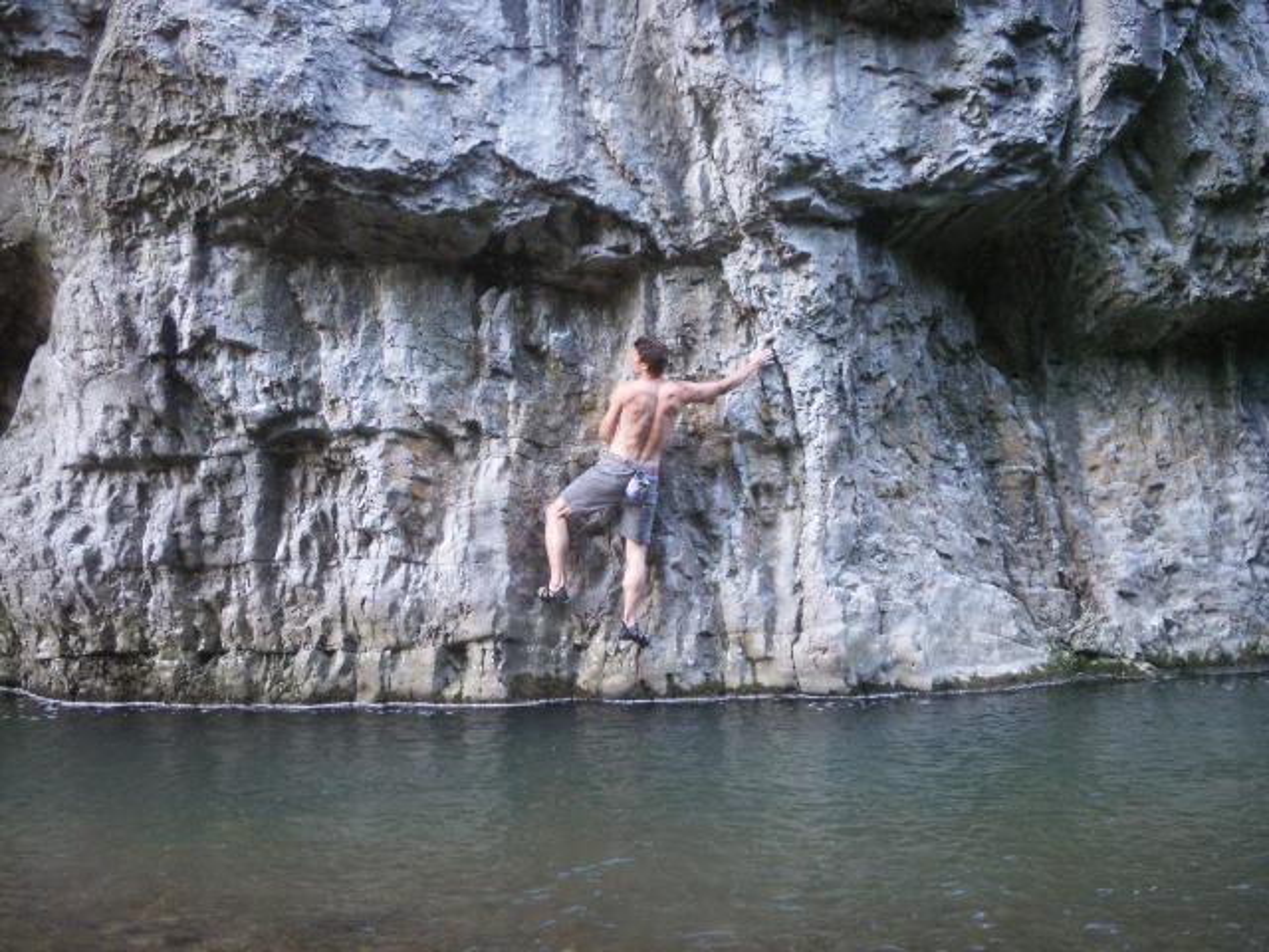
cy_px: 476
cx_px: 634
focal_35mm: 54
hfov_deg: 35.5
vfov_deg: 27.0
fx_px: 1980
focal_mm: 11.5
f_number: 3.5
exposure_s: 1/25
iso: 160
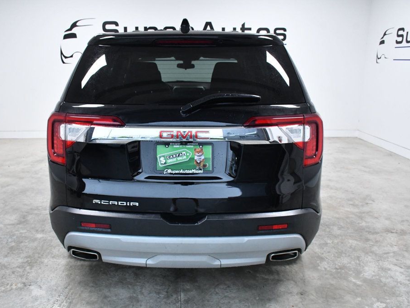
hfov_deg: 51.3
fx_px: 427
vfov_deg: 39.7
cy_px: 154
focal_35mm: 36
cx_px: 185
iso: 2500
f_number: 7.1
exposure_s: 1/200
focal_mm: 22
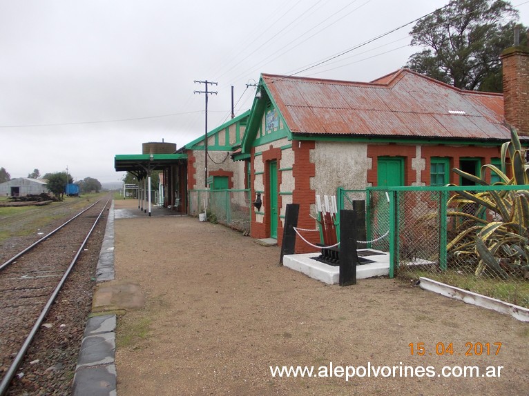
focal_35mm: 28
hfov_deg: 63.5
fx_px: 428
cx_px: 264
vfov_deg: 49.7
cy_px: 198
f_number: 2.7
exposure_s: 1/250
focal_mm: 4
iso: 80
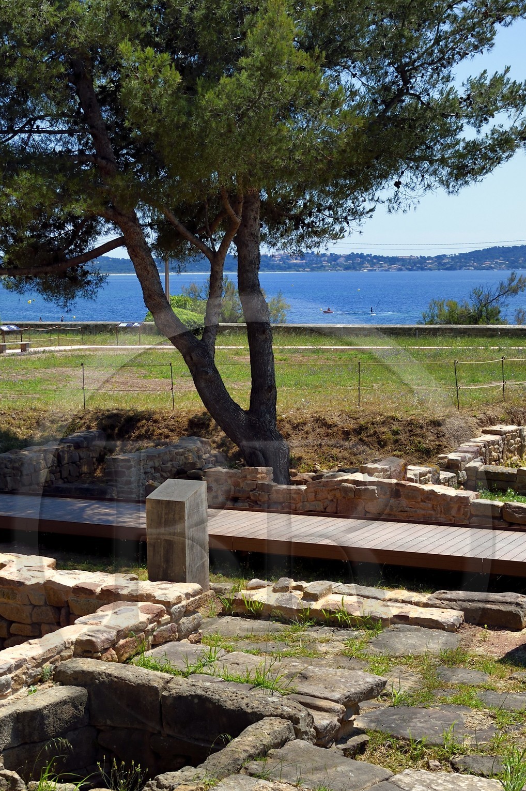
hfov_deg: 20.6
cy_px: 537
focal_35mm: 66
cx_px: 252
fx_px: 1448
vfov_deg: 30.3
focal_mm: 42
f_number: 9
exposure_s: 1/640
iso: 200
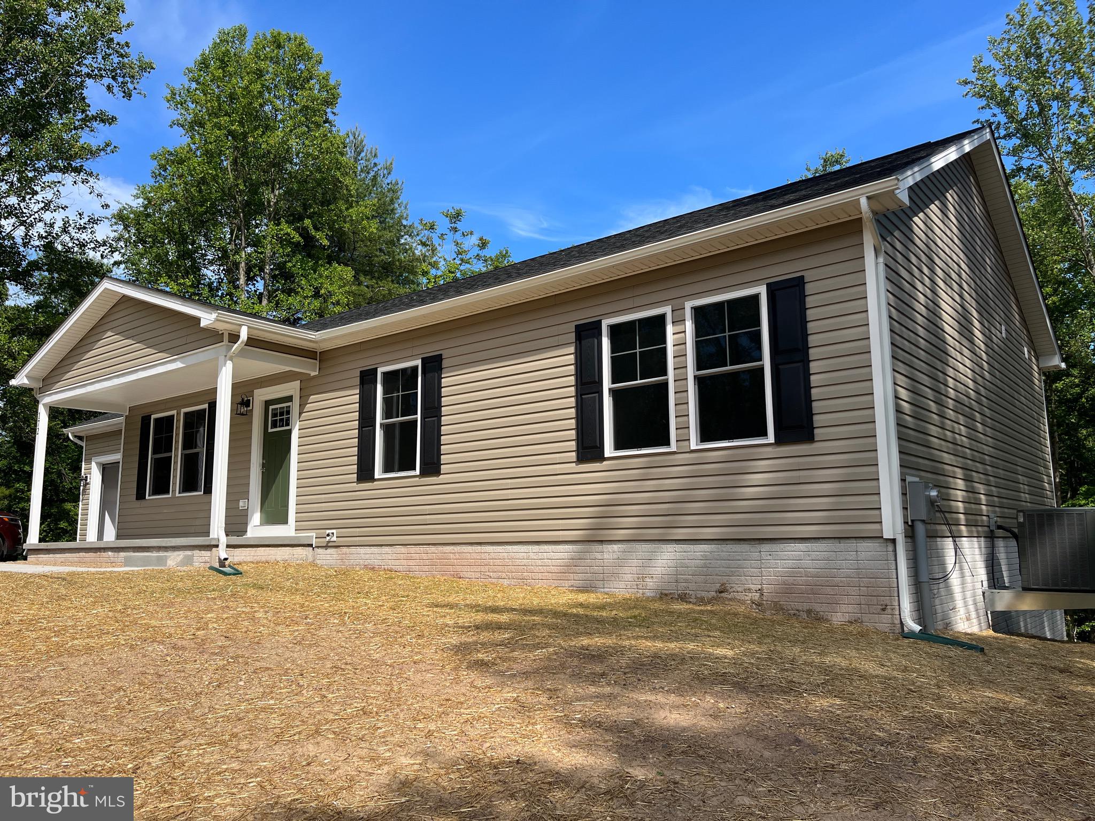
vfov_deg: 53.1
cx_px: 548
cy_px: 410
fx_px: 822
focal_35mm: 26
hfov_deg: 67.3
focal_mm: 5.1
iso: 50
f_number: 1.6
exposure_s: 1/2410
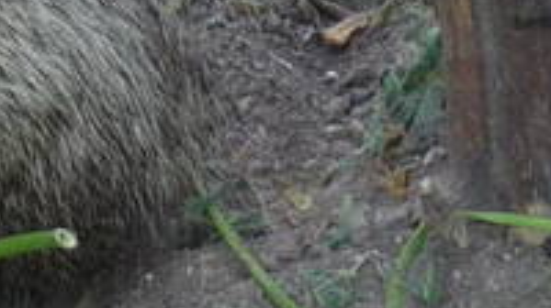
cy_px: -170
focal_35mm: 1117
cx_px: 30
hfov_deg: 1.9
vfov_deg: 1.1
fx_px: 16302
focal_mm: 21.8
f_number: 4.7
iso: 125
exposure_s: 1/40
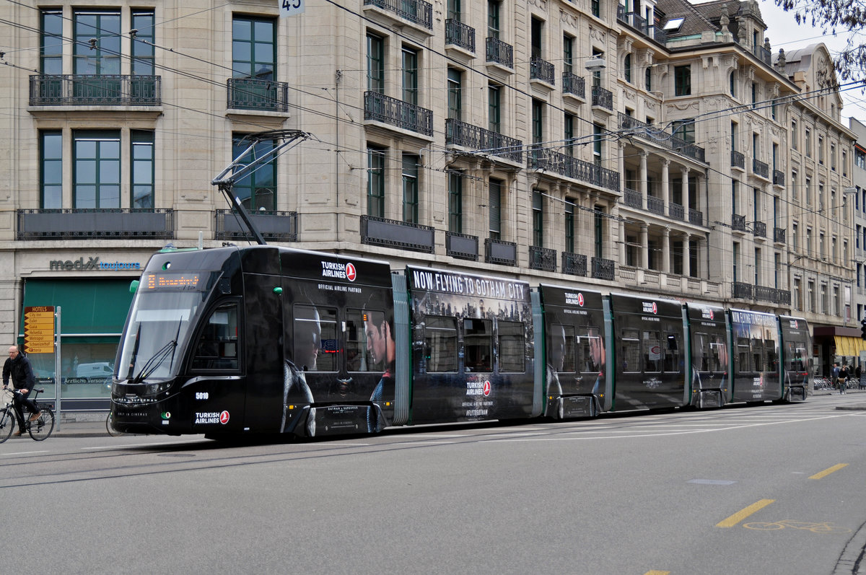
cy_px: 288
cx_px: 433
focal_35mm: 54
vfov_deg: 25.0
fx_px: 1297
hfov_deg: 36.9
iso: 200
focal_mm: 36
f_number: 3.2
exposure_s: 1/1000
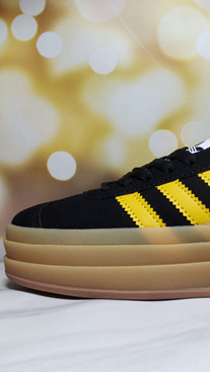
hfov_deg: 28.4
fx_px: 396
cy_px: 184
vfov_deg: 50.5
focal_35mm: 40
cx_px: 195
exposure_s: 1/363
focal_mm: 2.26
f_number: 2.2
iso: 50
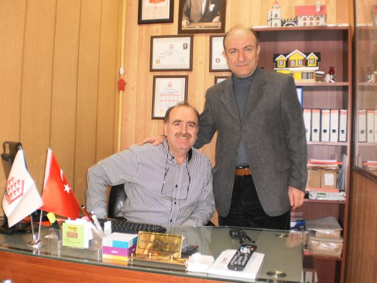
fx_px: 392
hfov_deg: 51.4
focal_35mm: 36
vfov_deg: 39.7
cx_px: 188
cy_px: 142
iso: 160
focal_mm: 6.3
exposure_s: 1/30
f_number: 3.1
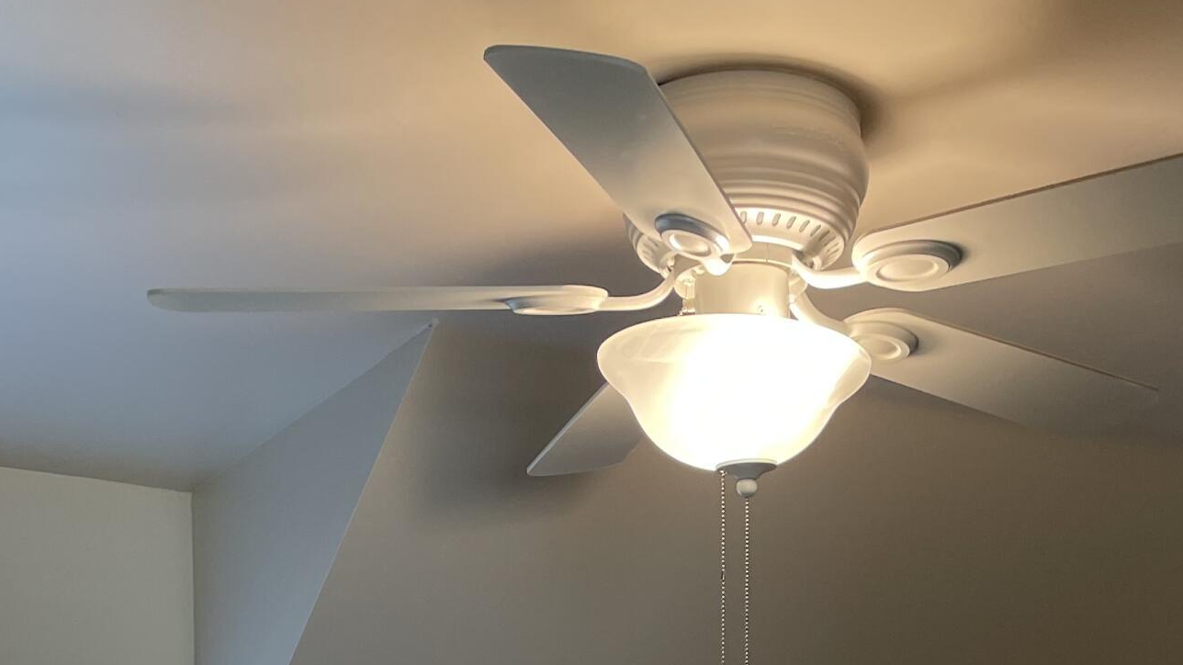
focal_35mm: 66
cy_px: 1026
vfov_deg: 16.5
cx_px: 604
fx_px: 2070
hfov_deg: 31.9
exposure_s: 1/120
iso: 80
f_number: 1.6
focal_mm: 4.2
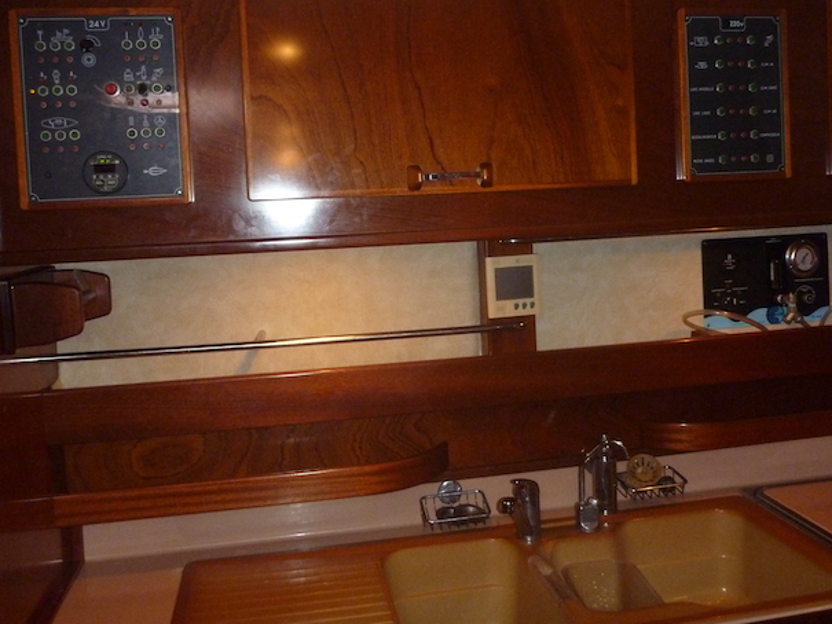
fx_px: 889
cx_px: 463
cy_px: 241
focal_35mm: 37
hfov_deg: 50.0
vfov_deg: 38.5
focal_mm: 4.9
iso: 400
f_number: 3.3
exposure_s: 1/30
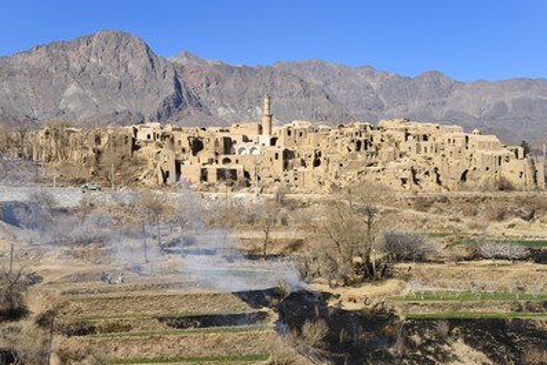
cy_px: 185
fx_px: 1125
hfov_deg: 27.3
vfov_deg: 18.4
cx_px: 282
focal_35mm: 74
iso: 200
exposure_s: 1/250
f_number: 14
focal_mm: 70
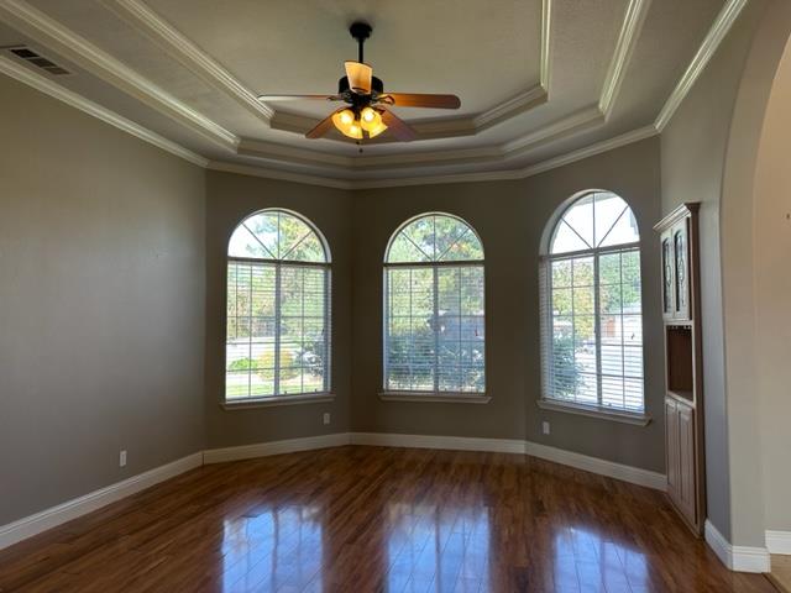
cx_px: 396
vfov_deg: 56.8
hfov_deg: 71.6
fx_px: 548
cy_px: 296
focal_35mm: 24
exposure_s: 1/179
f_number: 1.78
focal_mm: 6.86
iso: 80
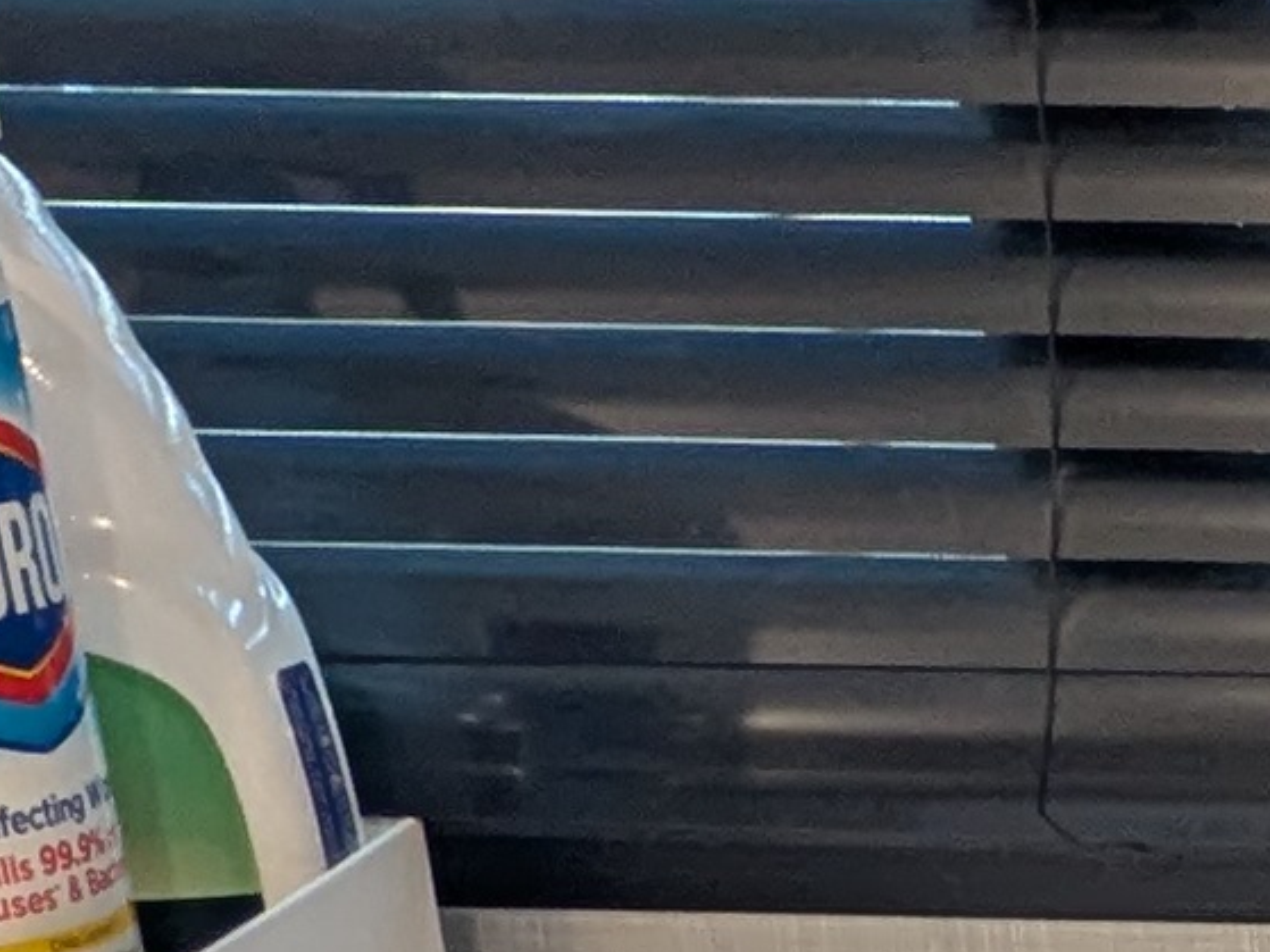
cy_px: 1927
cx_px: 2388
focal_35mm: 117
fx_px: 4292
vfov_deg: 11.4
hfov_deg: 14.5
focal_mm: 2.35
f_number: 2.2
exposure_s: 1/23.8
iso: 127
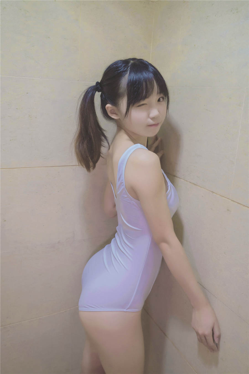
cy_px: 187
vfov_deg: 61.9
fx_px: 311
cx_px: 124
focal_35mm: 30
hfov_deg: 43.6
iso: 1000
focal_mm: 30
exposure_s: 1/80
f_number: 4
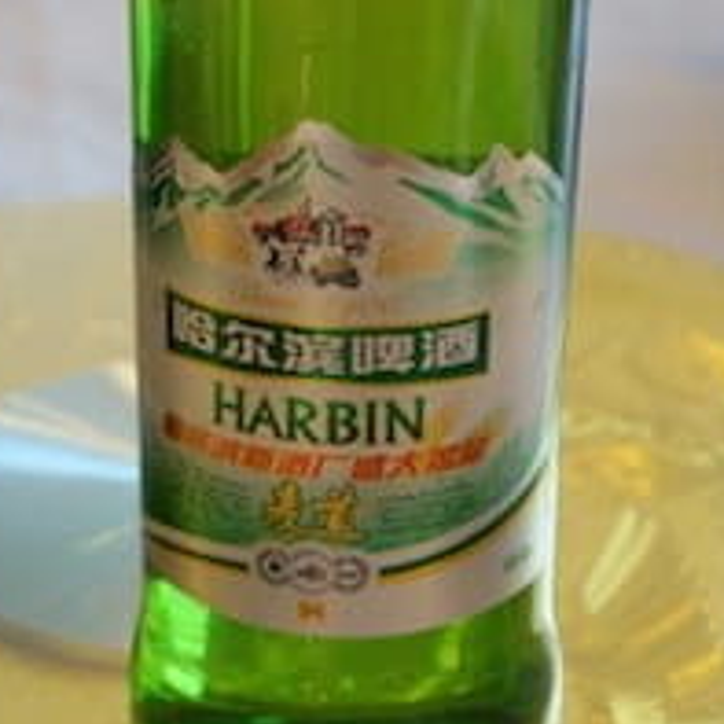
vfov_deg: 16.8
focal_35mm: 101
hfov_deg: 17.2
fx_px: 2390
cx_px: 325
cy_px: -18
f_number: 4.5
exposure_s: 1/60
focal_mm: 26
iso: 400
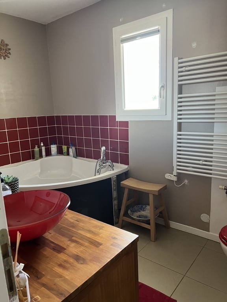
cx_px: 114
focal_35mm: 26
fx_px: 227
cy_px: 151
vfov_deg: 67.3
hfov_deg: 53.1
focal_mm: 5.7
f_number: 1.5
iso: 250
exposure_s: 1/60
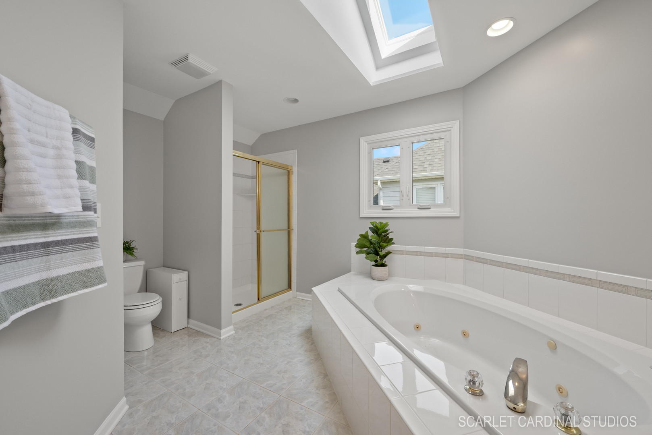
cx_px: 326
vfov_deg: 81.3
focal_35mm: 14
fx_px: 254
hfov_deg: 104.2
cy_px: 218
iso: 640
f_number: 11
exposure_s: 1/15
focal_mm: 14
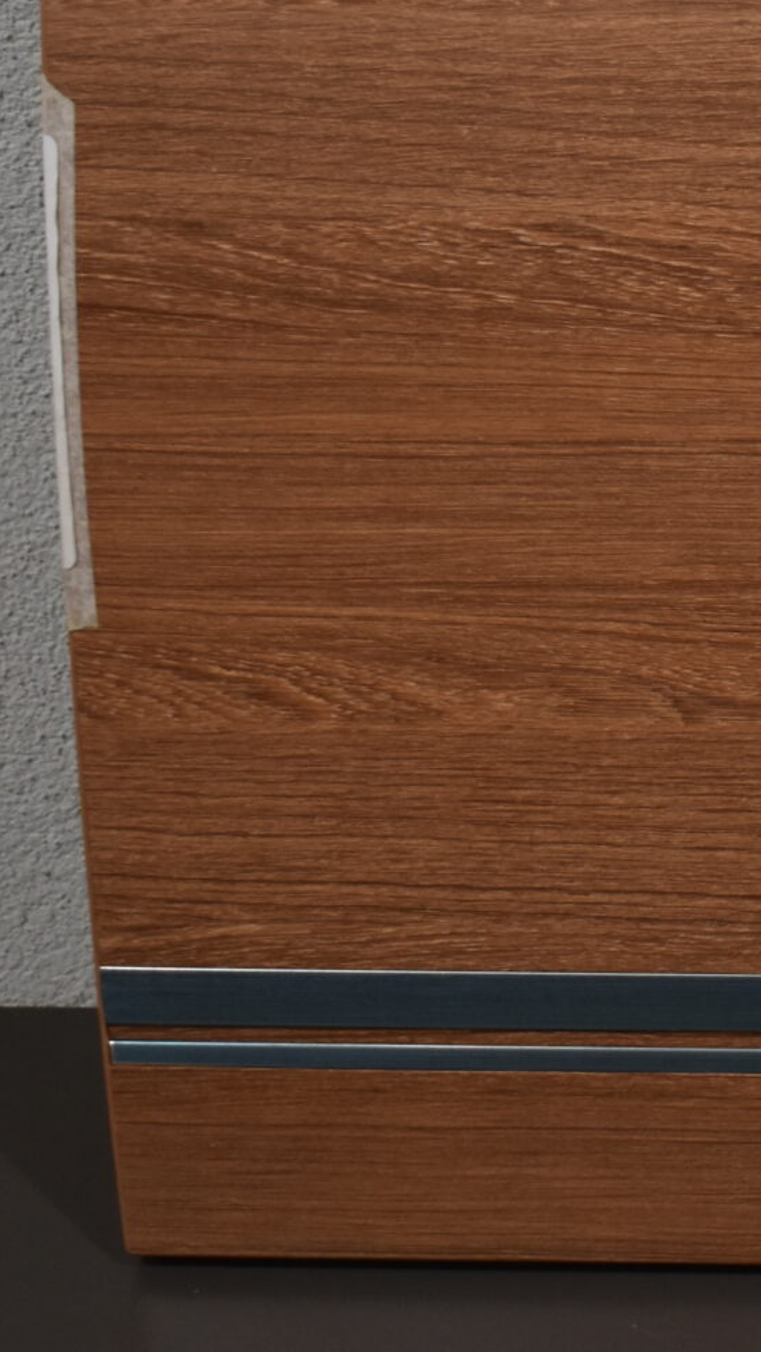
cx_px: 1270
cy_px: 426
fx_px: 4280
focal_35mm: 119
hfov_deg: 9.7
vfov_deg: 17.9
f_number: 4.2
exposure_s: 1/250
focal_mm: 29
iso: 500
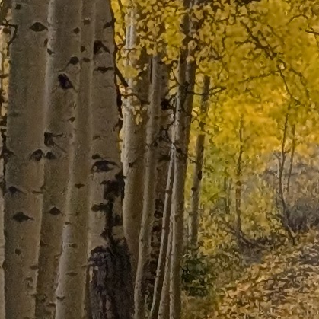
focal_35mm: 422
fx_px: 4400
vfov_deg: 4.1
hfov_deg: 4.1
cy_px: -502
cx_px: 471
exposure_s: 1/121
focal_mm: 6.9
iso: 23
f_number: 1.68
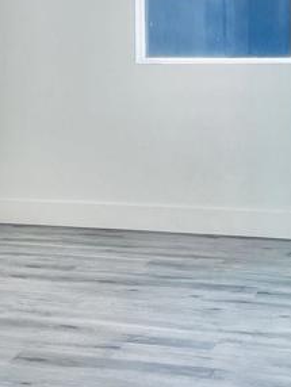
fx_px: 1041
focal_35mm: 93
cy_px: 97
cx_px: 127
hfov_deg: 15.9
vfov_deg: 20.9
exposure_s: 1/965
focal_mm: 5.7
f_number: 1.5
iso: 50
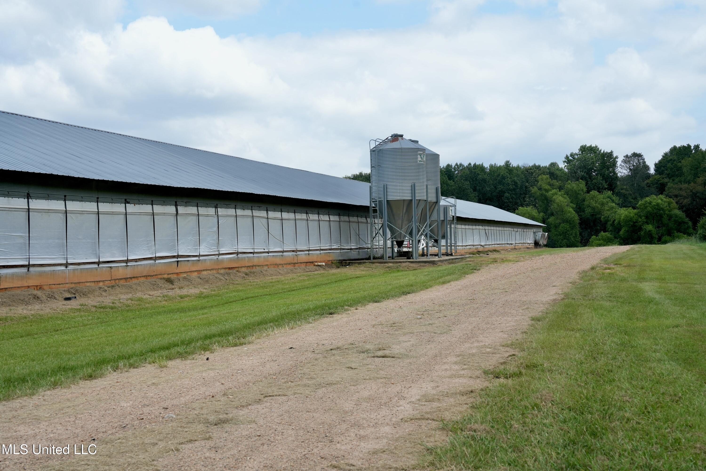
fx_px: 961
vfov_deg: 27.5
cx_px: 353
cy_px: 236
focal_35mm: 49
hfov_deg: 40.3
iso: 320
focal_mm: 49
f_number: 8
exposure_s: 1/500
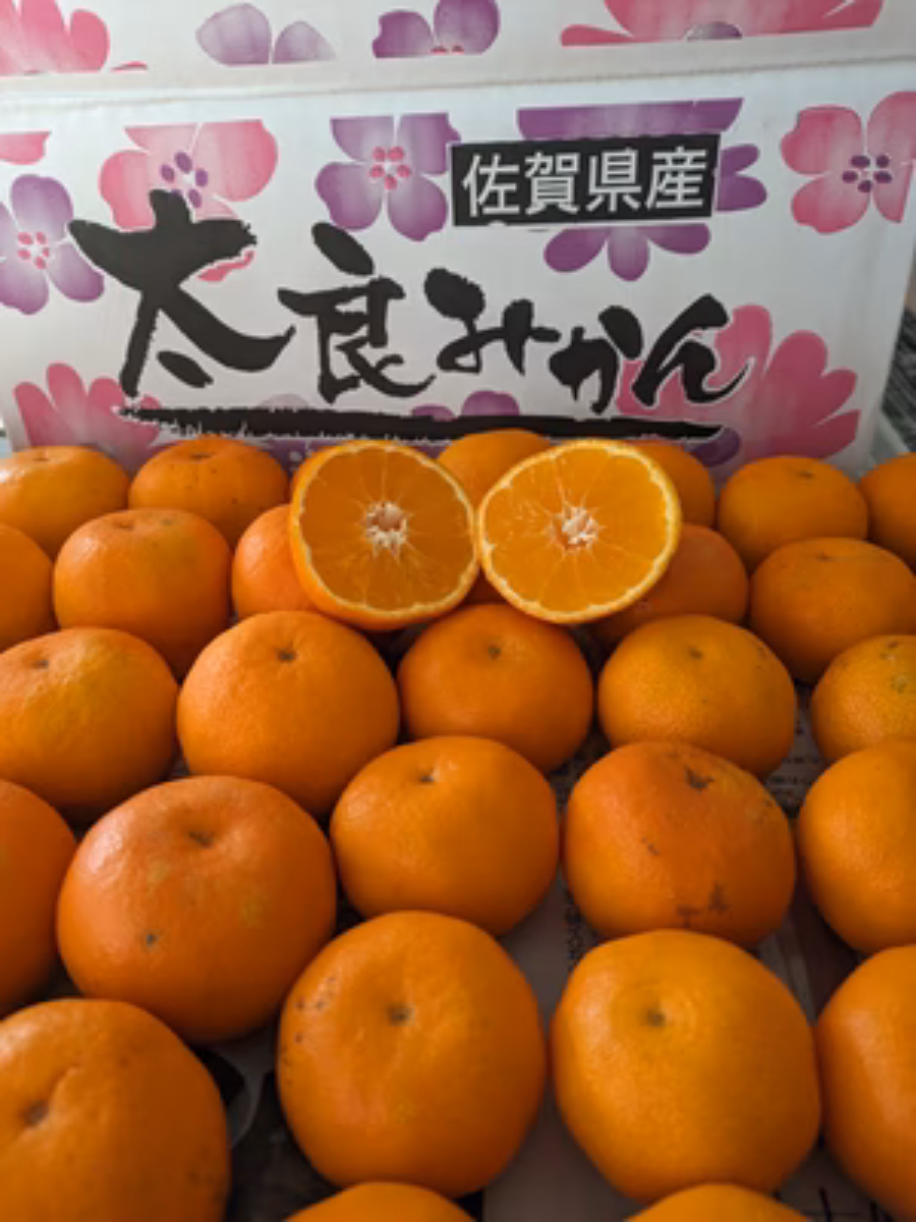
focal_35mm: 25
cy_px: 611
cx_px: 458
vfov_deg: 69.4
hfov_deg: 54.9
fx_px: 882
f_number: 1.89
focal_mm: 5.43
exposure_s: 1/60
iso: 391
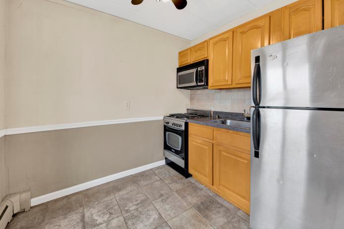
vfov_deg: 86.5
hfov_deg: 109.4
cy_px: 114
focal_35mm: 13
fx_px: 122
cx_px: 172
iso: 100
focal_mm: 8.5
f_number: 8
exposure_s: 1/6
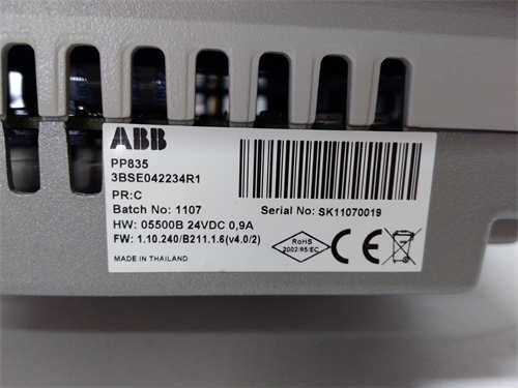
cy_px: 194
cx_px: 259
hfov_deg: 65.3
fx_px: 404
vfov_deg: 51.4
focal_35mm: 27
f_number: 2
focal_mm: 3.79
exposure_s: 1/33
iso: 303
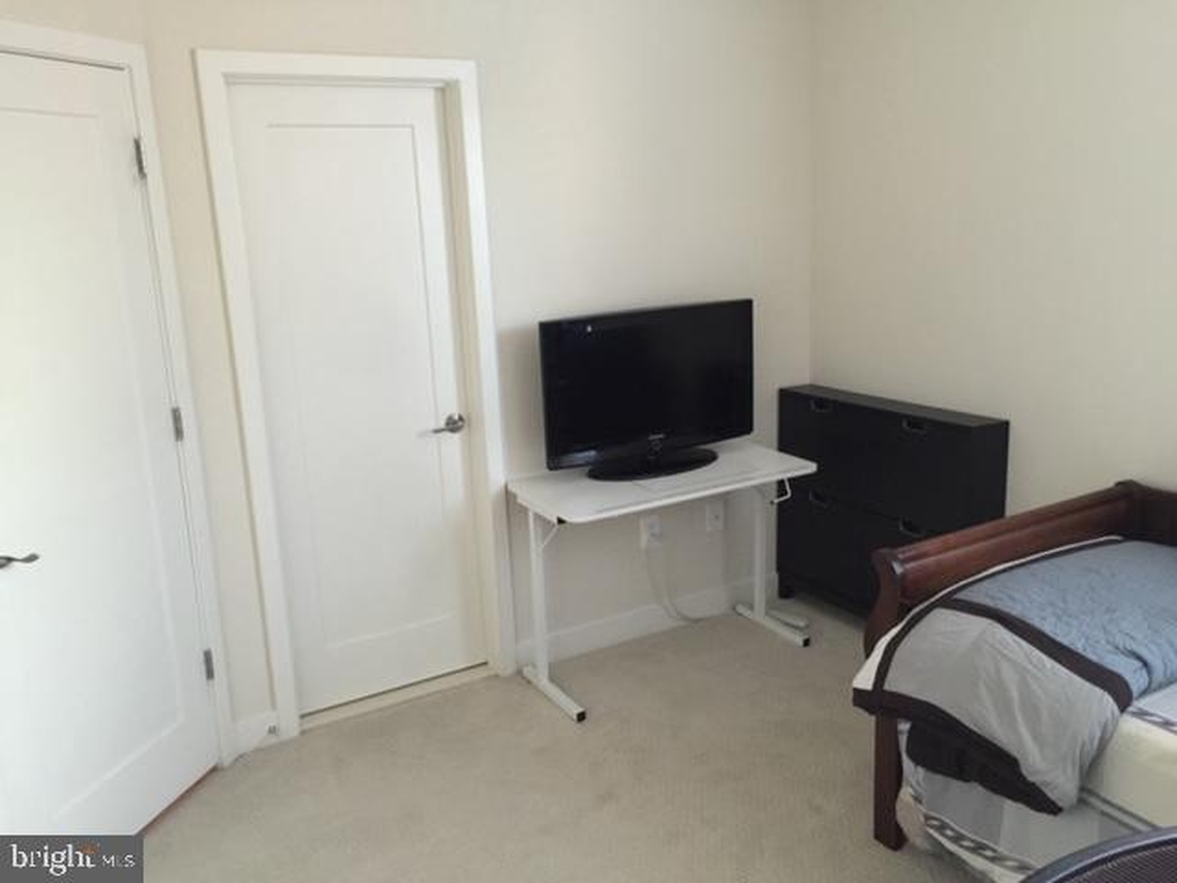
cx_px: 588
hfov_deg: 61.7
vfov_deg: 48.2
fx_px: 986
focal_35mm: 29
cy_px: 442
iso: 80
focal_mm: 4.15
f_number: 2.2
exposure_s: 1/4
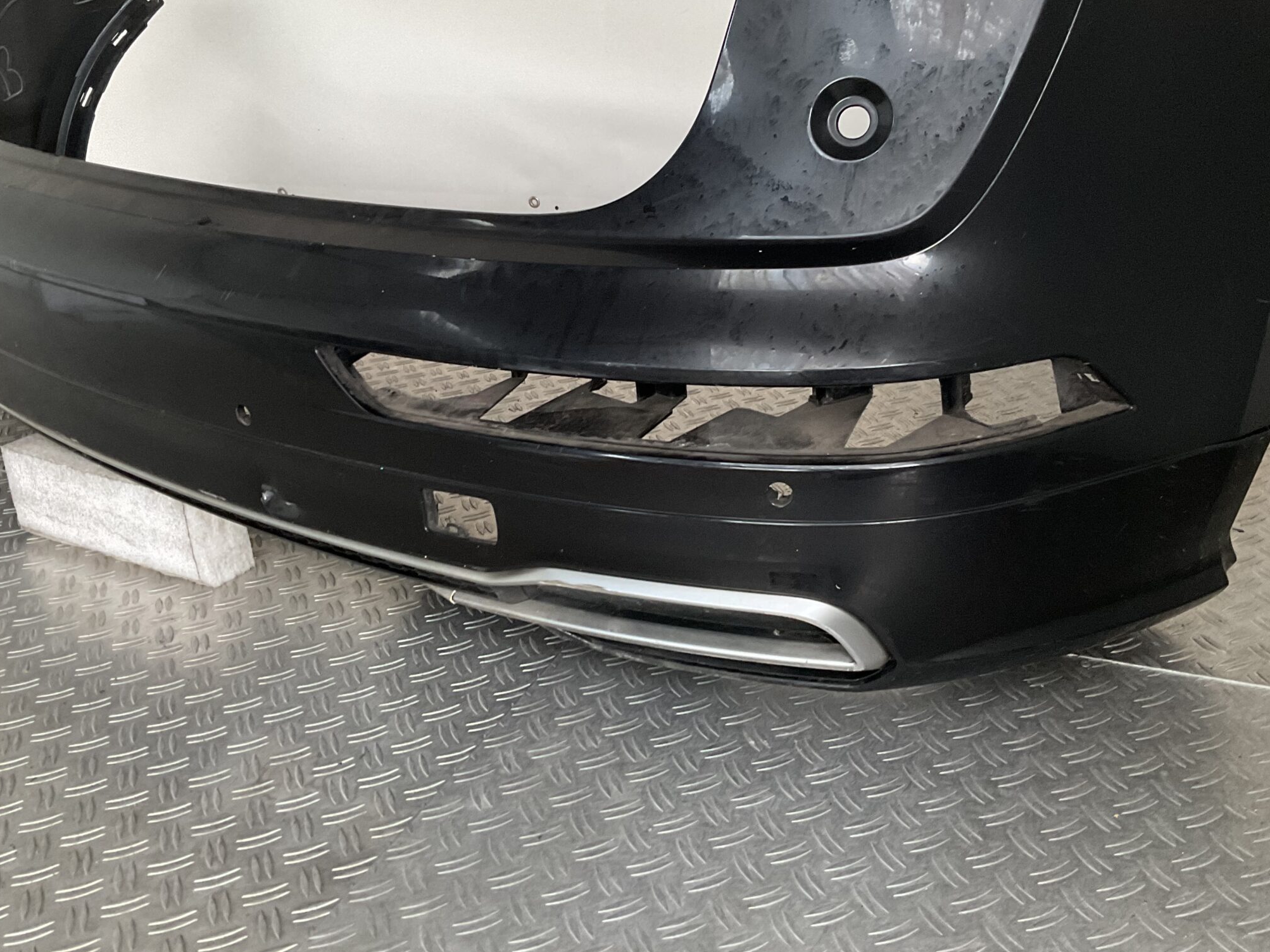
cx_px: 652
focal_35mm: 37
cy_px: 363
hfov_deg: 50.1
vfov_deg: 38.5
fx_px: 1358
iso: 100
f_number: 1.8
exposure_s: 1/50
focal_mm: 3
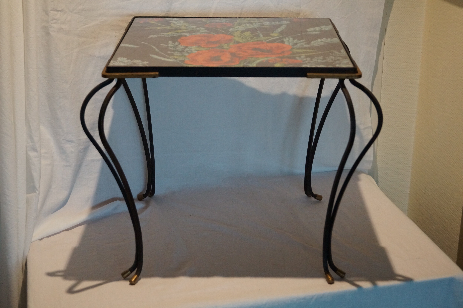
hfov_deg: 33.4
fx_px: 771
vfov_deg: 22.6
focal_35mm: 60
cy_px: 154
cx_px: 232
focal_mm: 40
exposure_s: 1/80
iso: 2000
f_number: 5.6
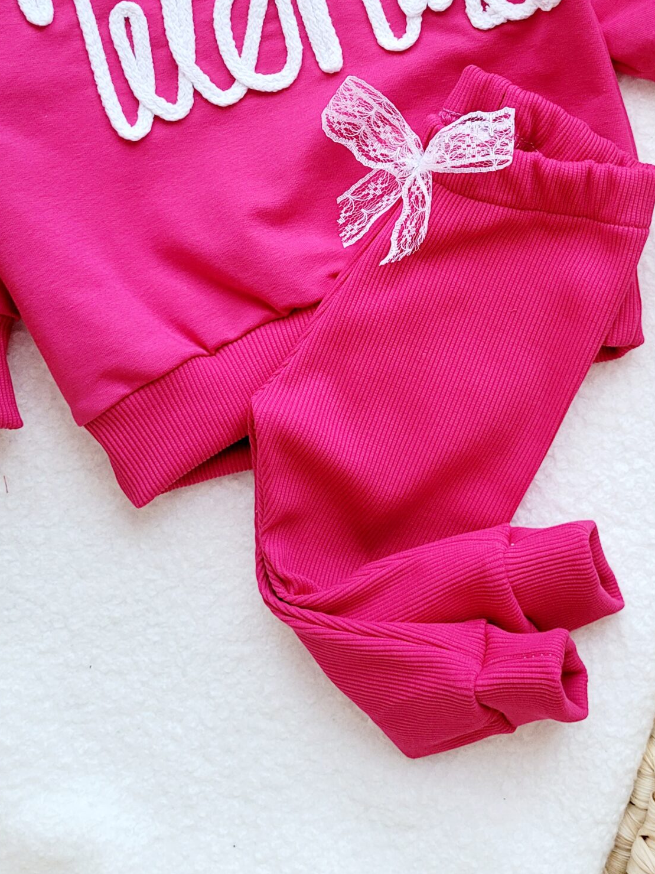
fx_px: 1135
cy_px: 237
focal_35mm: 45
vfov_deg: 41.1
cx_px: 379
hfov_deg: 32.1
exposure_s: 1/100
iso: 250
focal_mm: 5.4
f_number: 1.8
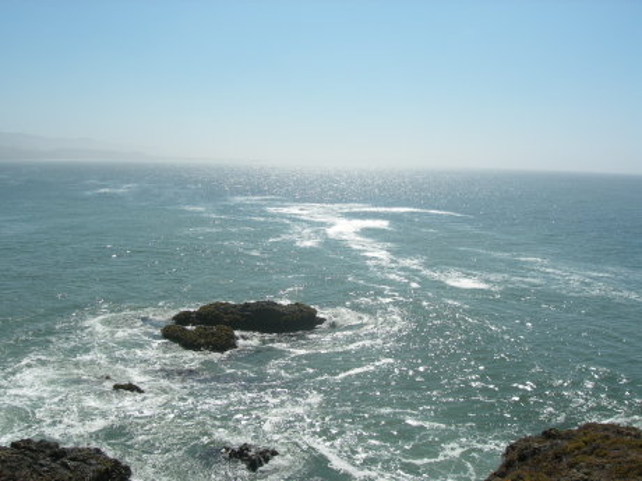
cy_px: 240
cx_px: 321
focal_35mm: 38
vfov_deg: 37.7
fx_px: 705
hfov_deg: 49.0
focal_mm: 7.8
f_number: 4.8
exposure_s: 1/1064
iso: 50
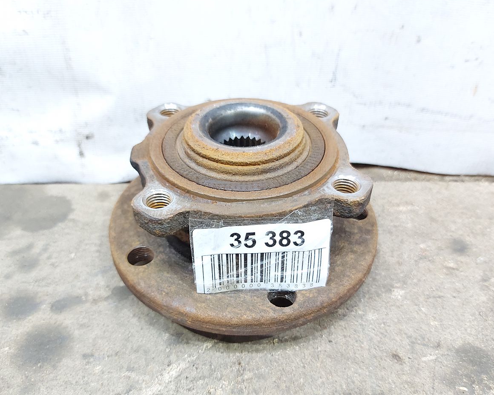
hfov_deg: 62.2
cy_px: 215
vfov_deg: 51.5
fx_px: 409
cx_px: 241
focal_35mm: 28
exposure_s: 1/25
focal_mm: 5.23
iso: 250
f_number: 1.8
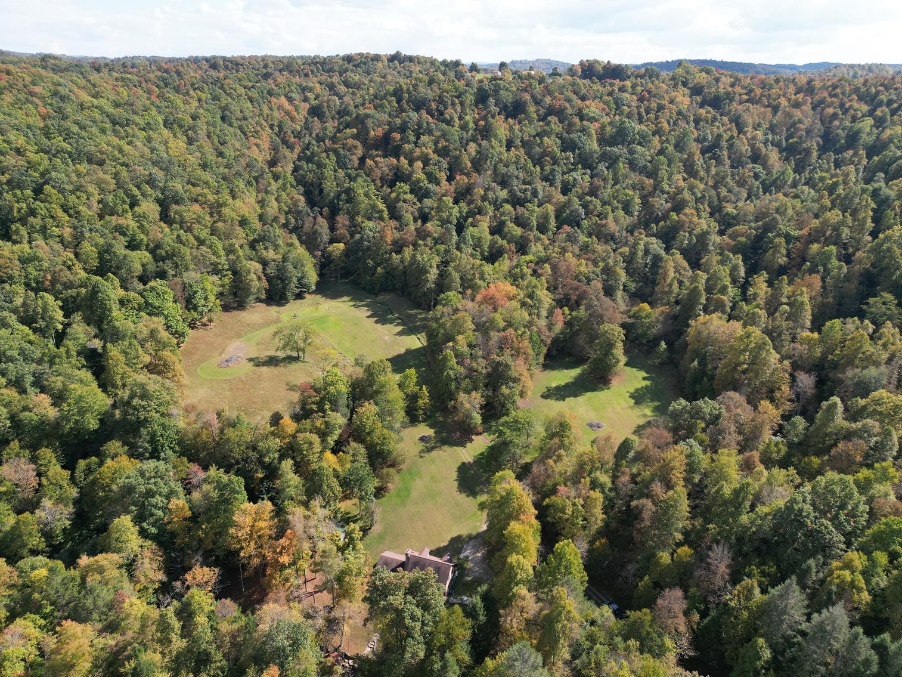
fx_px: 625
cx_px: 451
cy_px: 338
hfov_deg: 71.6
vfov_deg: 56.8
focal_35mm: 24
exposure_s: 1/1600
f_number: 1.7
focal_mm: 6.72
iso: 160
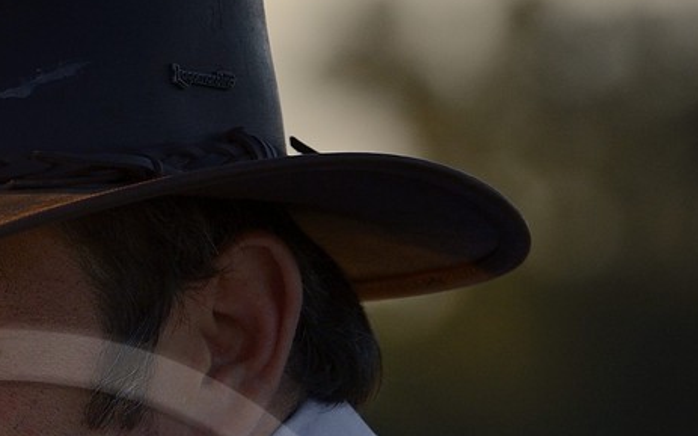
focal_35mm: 704
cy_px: 800
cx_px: 2
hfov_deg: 3.0
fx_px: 13387
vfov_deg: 1.9
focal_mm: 200
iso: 400
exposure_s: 1/640
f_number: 6.3
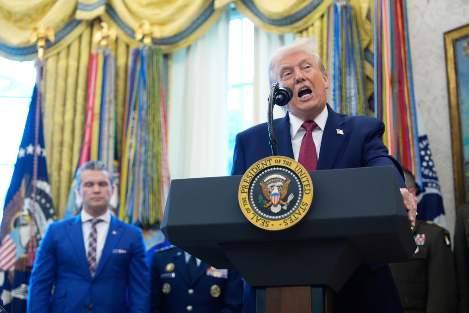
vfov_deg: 20.0
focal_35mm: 68
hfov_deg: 29.7
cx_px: 234
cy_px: 156
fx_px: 886
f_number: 2.8
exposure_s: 1/125
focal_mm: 68
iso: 4000
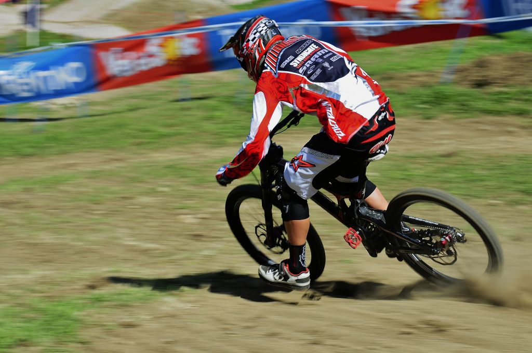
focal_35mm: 105
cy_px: 176
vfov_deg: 13.0
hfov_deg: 19.5
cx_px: 266
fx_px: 1550
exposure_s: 1/125
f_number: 11
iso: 200
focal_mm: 70
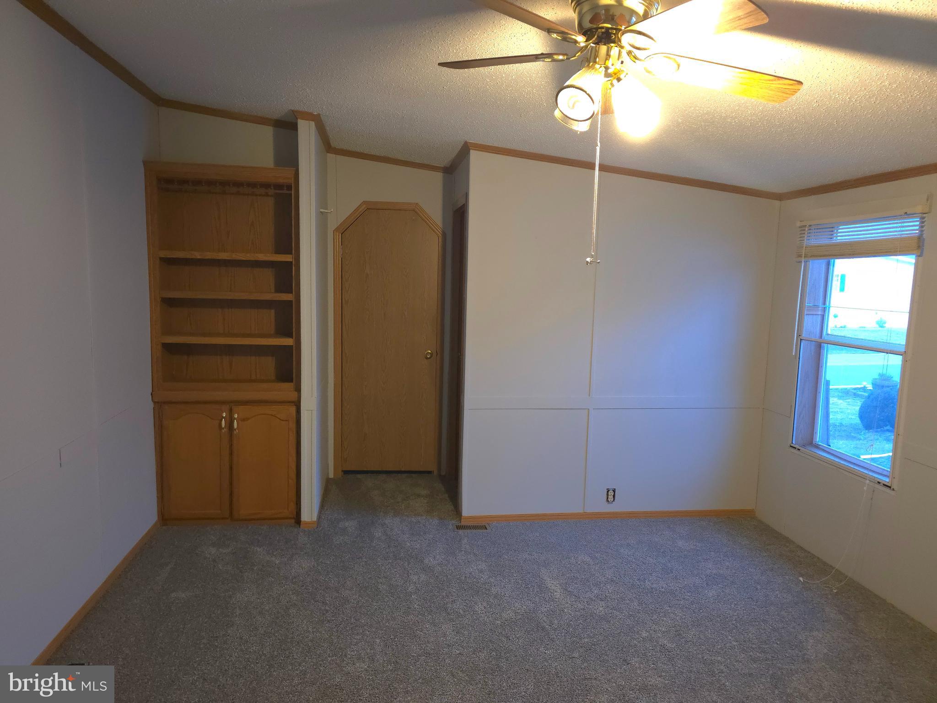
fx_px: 623
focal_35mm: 23
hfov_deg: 73.9
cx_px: 468
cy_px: 352
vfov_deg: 58.9
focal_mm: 6.3
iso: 640
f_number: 1.7
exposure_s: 1/24
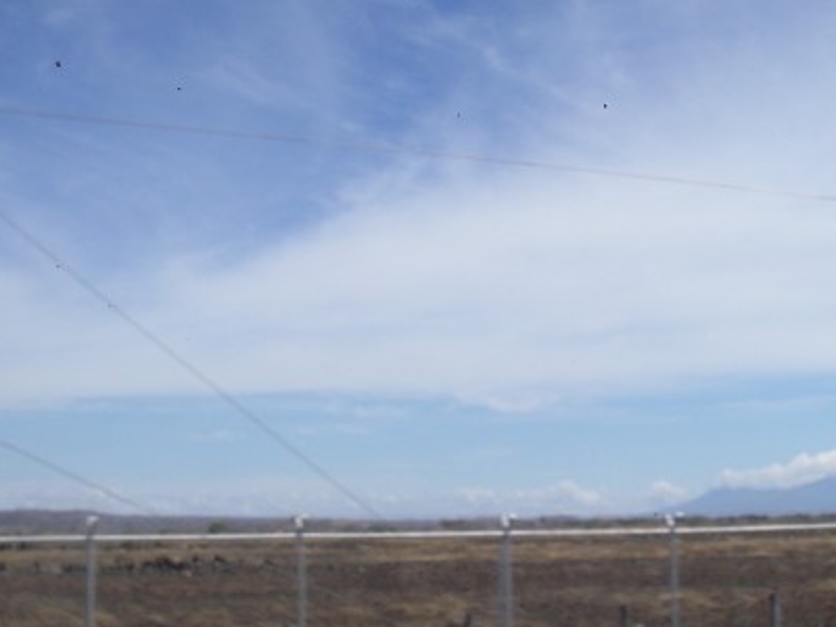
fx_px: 1377
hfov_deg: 33.4
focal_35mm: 57
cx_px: 579
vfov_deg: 25.5
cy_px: 428
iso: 64
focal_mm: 6.3
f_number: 6.6
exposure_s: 1/320
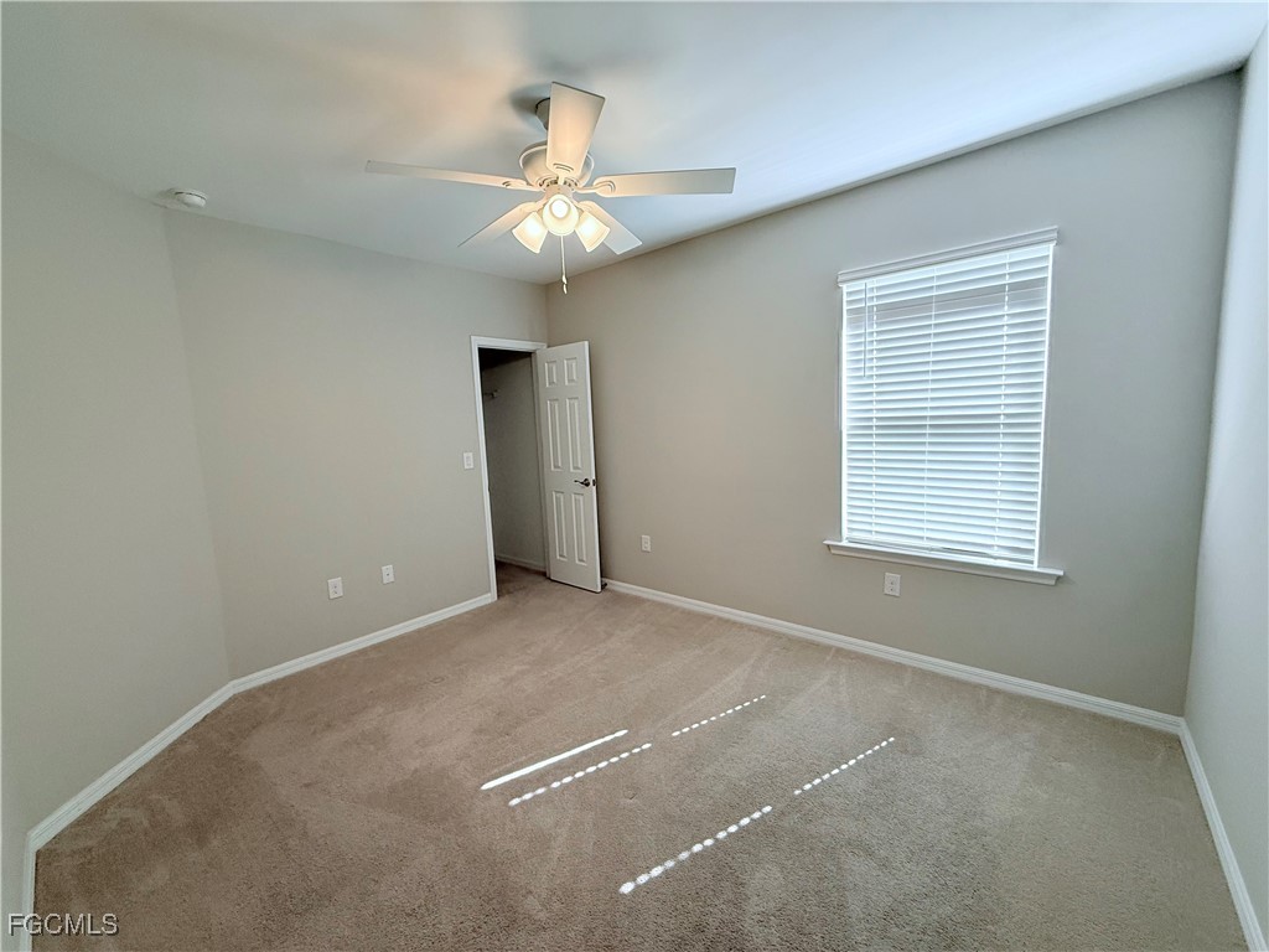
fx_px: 513
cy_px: 476
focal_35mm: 14
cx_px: 634
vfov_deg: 85.7
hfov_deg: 102.1
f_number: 2.2
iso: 200
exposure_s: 1/120
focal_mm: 2.22
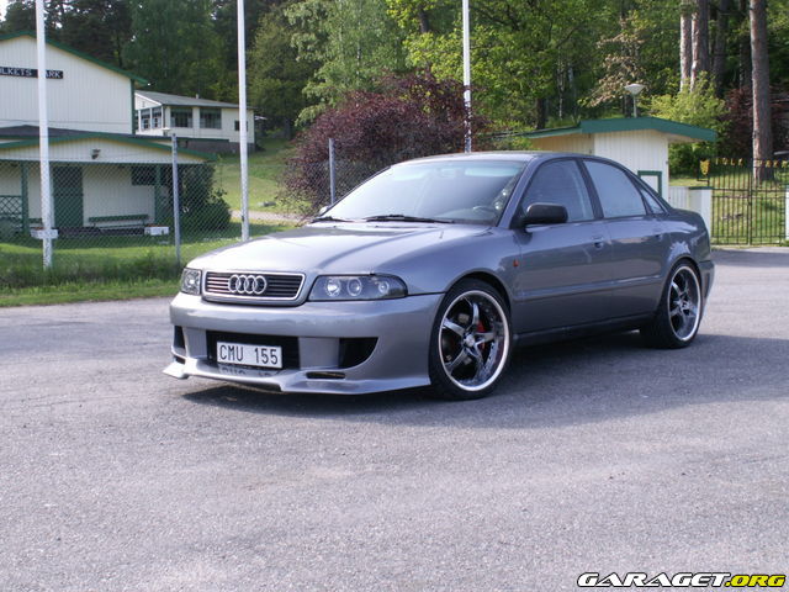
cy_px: 296
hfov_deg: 38.2
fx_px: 1140
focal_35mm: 50
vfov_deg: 29.1
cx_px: 394
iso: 50
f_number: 7.1
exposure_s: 1/50
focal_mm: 8.39
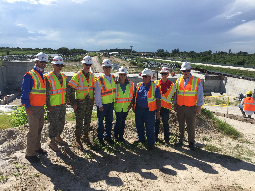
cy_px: 96
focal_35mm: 29
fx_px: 214
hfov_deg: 61.7
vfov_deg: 48.2
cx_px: 128
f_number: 2.2
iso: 32
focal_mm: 4.15
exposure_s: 1/2083
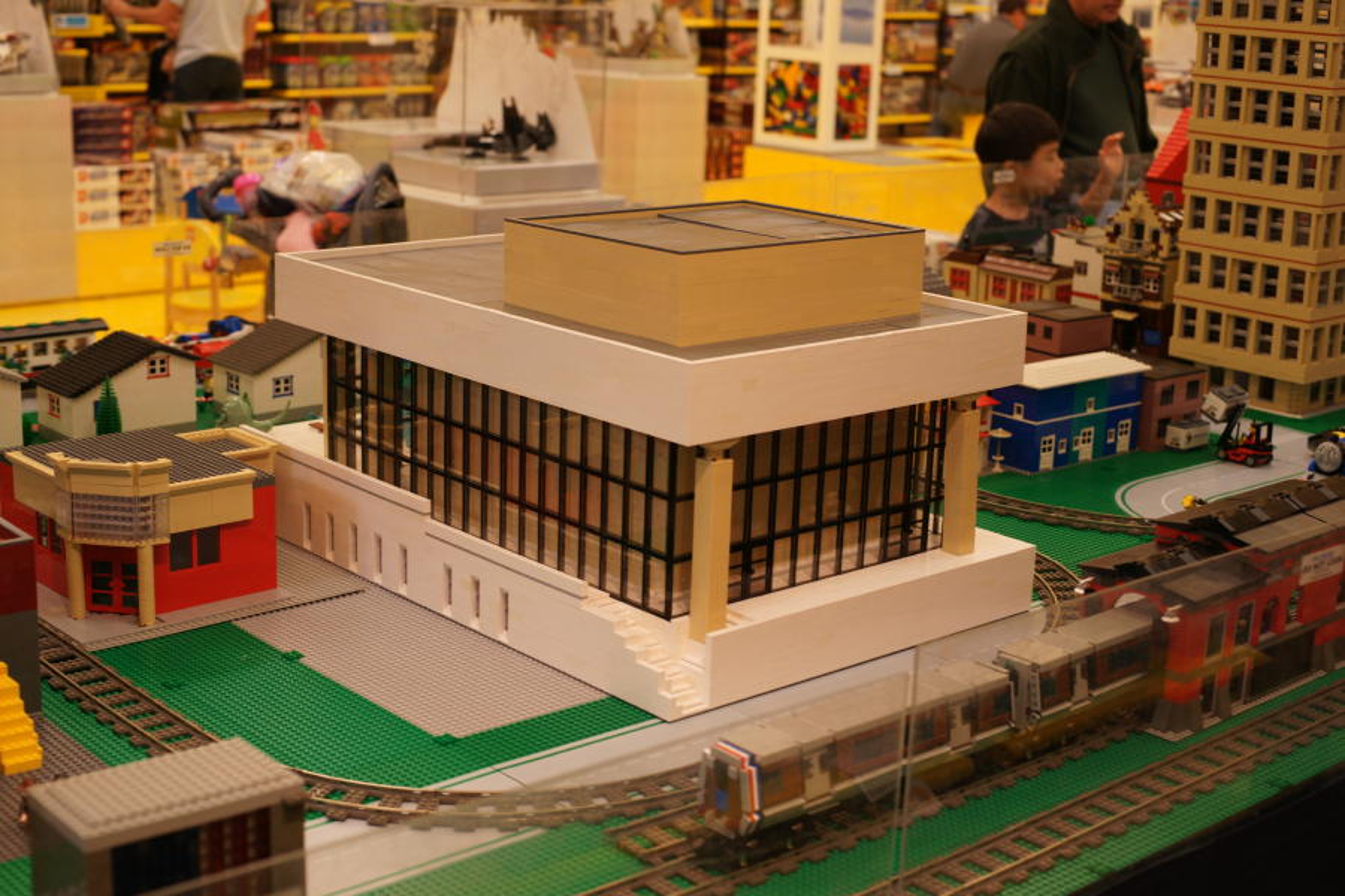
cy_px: 448
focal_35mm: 50
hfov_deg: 39.6
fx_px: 1868
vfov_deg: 27.0
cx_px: 672
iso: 320
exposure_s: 1/60
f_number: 5.6
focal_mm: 50
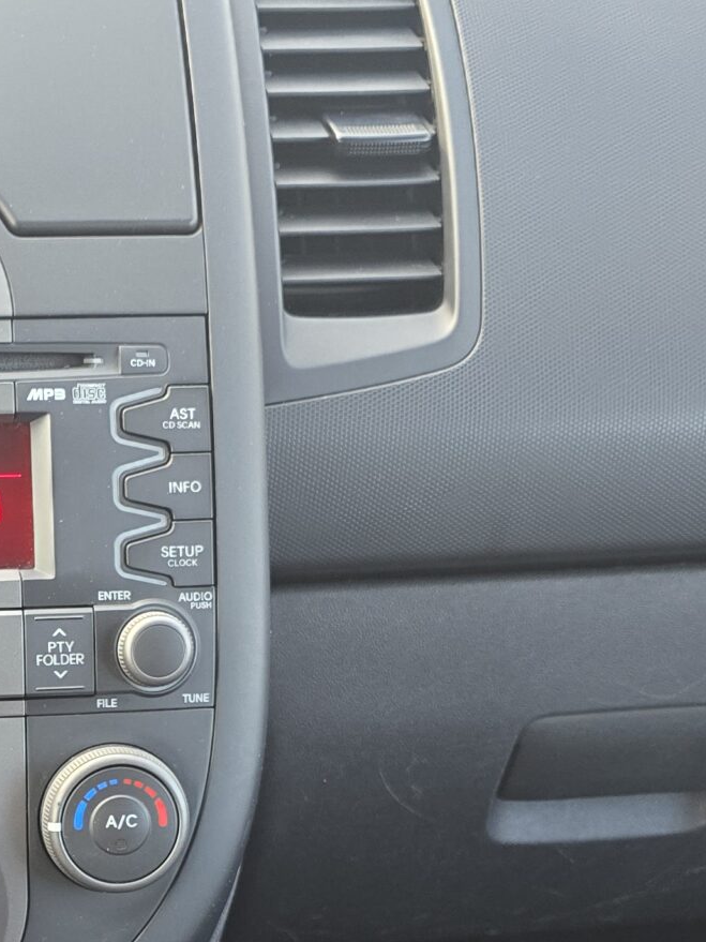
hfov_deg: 21.0
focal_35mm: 67
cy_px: 873
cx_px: -30
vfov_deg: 27.8
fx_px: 1822
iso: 200
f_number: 1.7
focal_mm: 6.3
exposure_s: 1/180
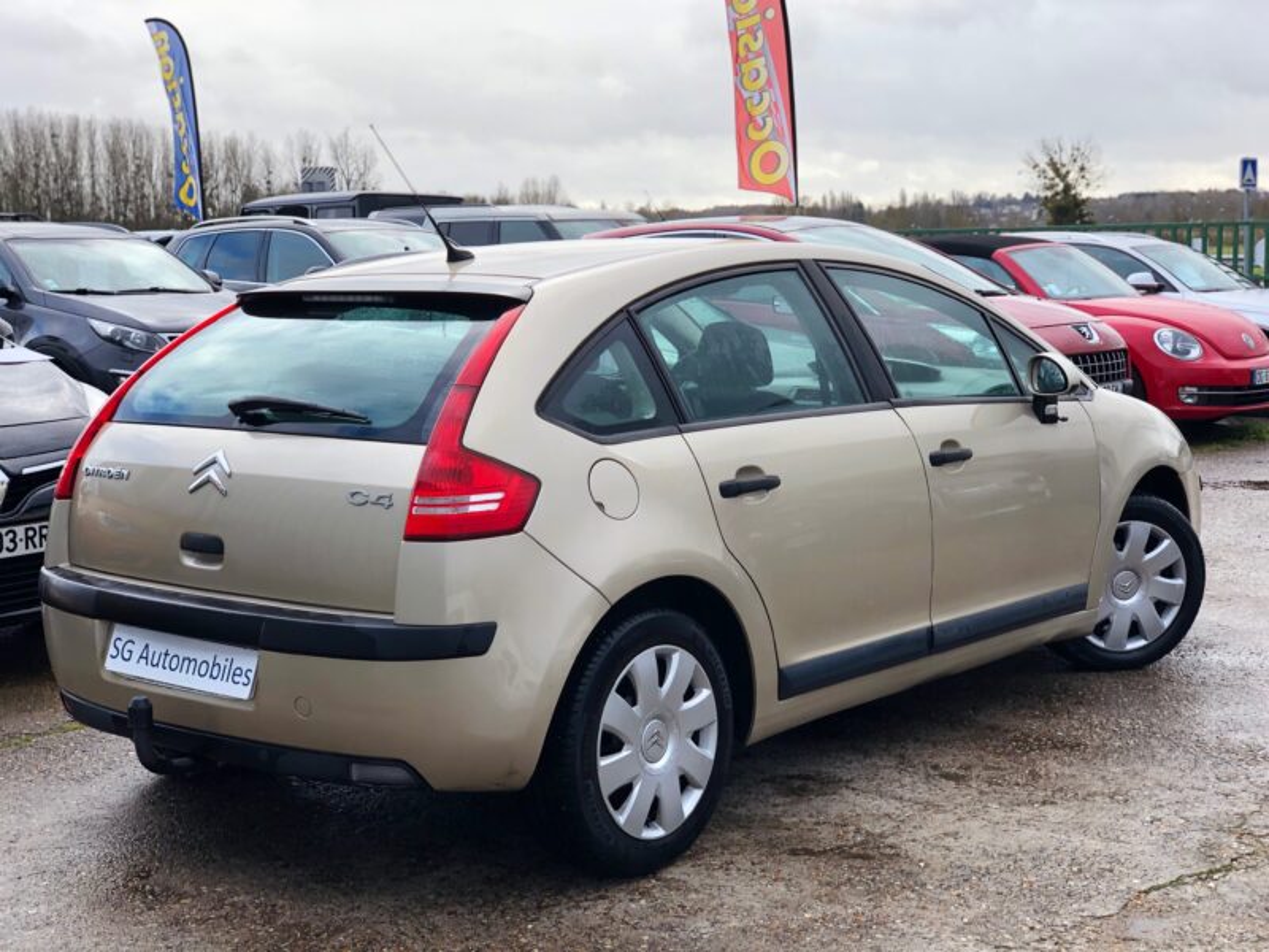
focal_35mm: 52
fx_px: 1906
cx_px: 634
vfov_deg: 28.0
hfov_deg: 36.8
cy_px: 476
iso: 16
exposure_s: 1/197
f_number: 2.4
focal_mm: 6
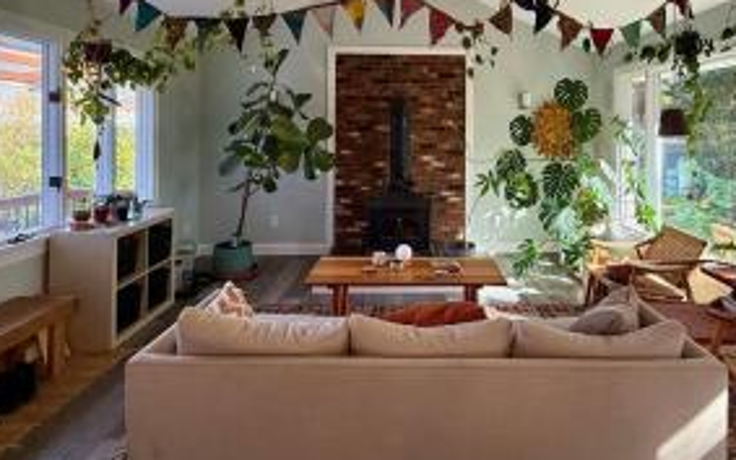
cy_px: 130
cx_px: 424
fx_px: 421
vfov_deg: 55.2
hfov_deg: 81.7
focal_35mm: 21
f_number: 2.2
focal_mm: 2.22
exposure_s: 1/120
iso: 160
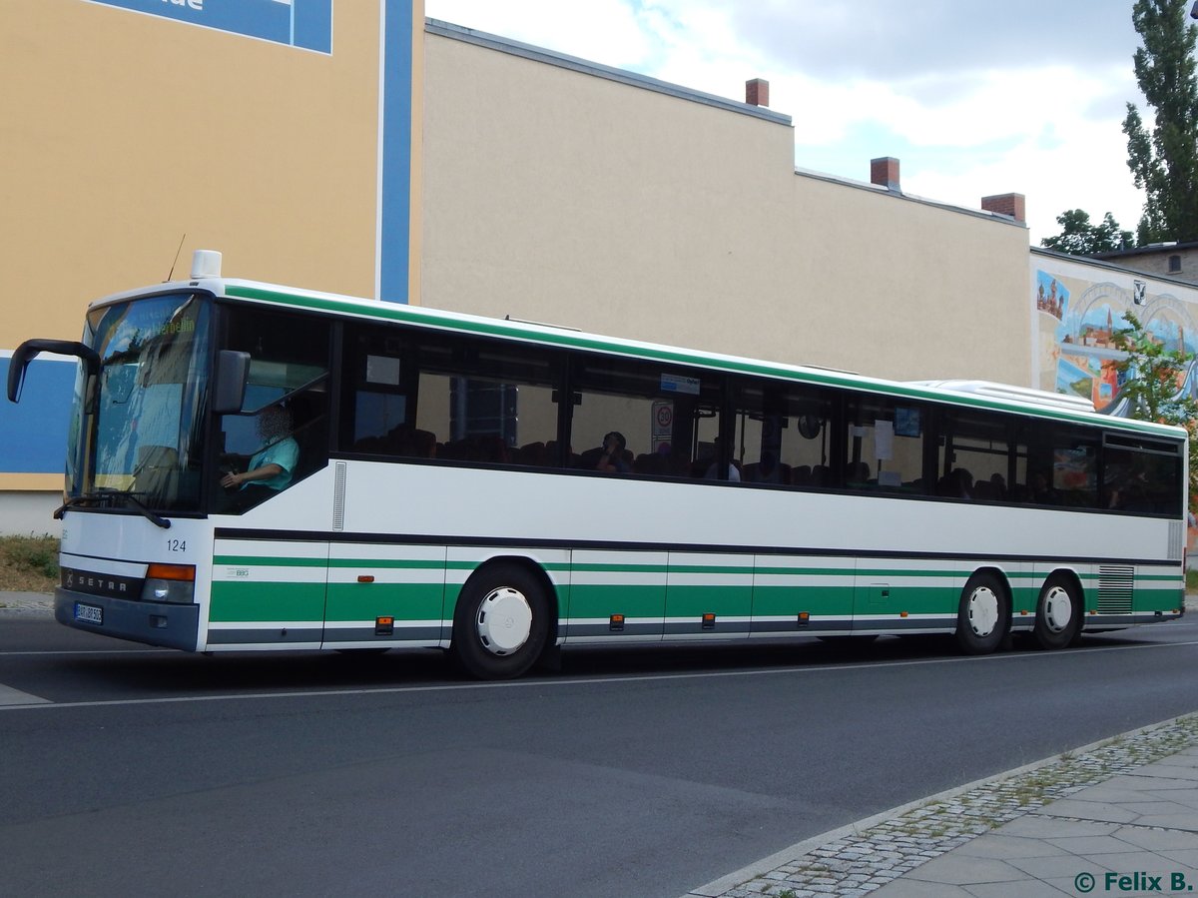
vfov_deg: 37.7
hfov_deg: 49.0
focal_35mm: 38
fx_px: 1315
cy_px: 449
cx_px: 599
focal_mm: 6.8
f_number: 3.4
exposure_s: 1/800
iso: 125
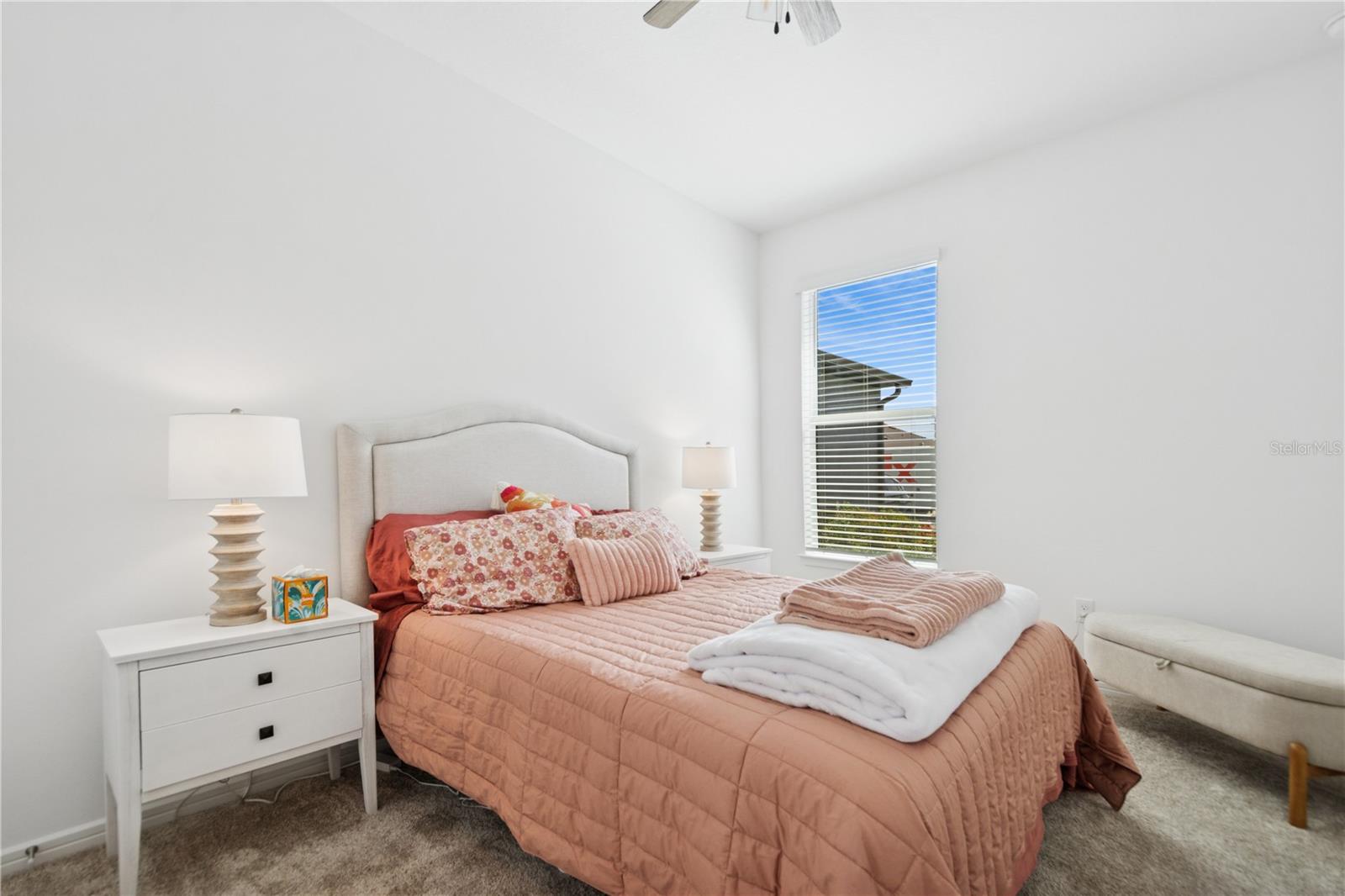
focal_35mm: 15
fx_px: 560
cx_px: 672
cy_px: 448
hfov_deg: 100.4
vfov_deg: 77.3
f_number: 8
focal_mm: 10
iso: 200
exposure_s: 1/60
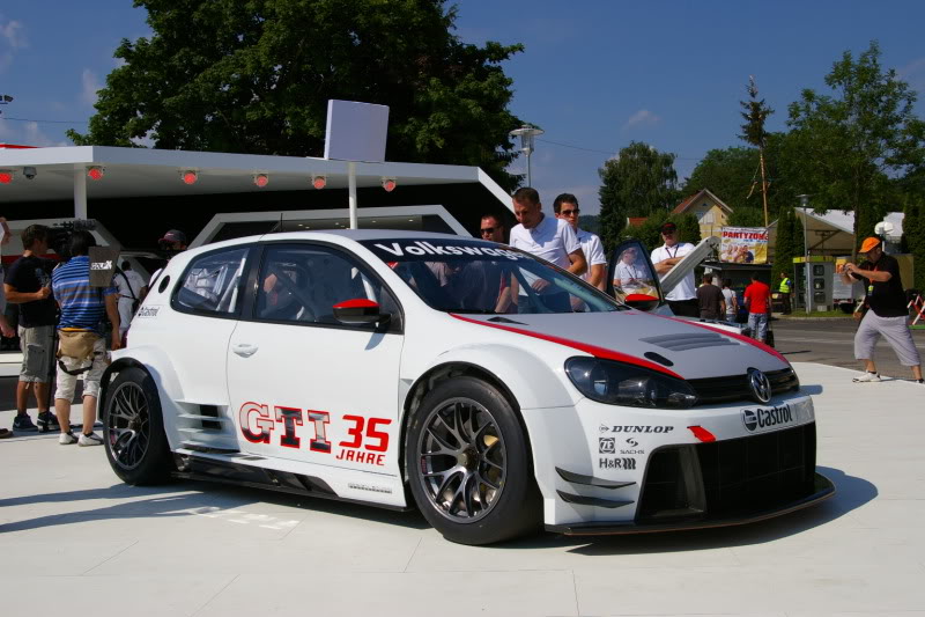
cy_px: 308
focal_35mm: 42
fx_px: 1079
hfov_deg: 46.4
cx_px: 462
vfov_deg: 31.9
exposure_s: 1/350
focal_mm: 28
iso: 200
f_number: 13
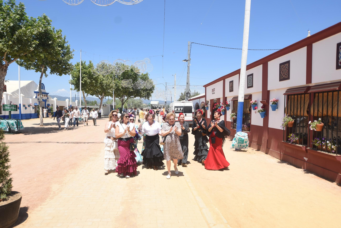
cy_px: 114
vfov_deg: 53.2
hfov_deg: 73.7
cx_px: 170
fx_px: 227
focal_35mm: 24
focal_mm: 24
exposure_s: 1/1250
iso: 100
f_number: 2.8
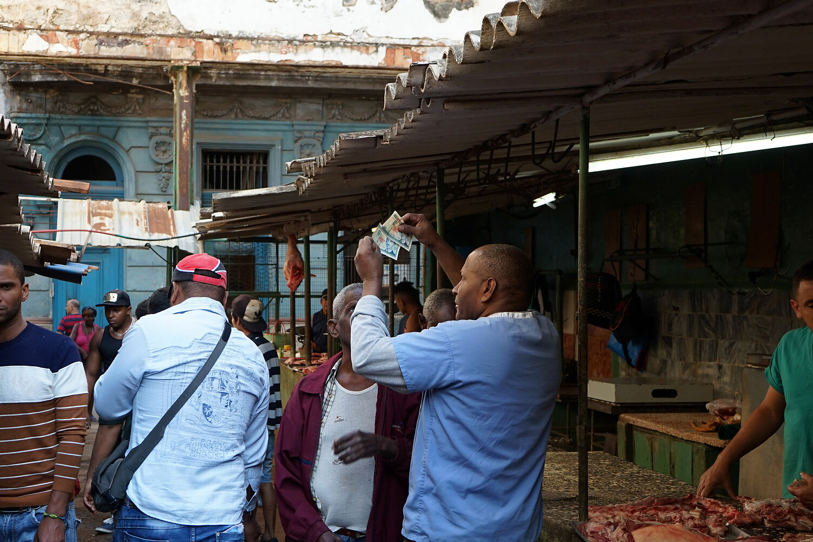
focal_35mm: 62
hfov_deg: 32.4
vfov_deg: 21.9
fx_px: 1400
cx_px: 406
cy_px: 289
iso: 400
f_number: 6.3
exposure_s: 1/200
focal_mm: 39
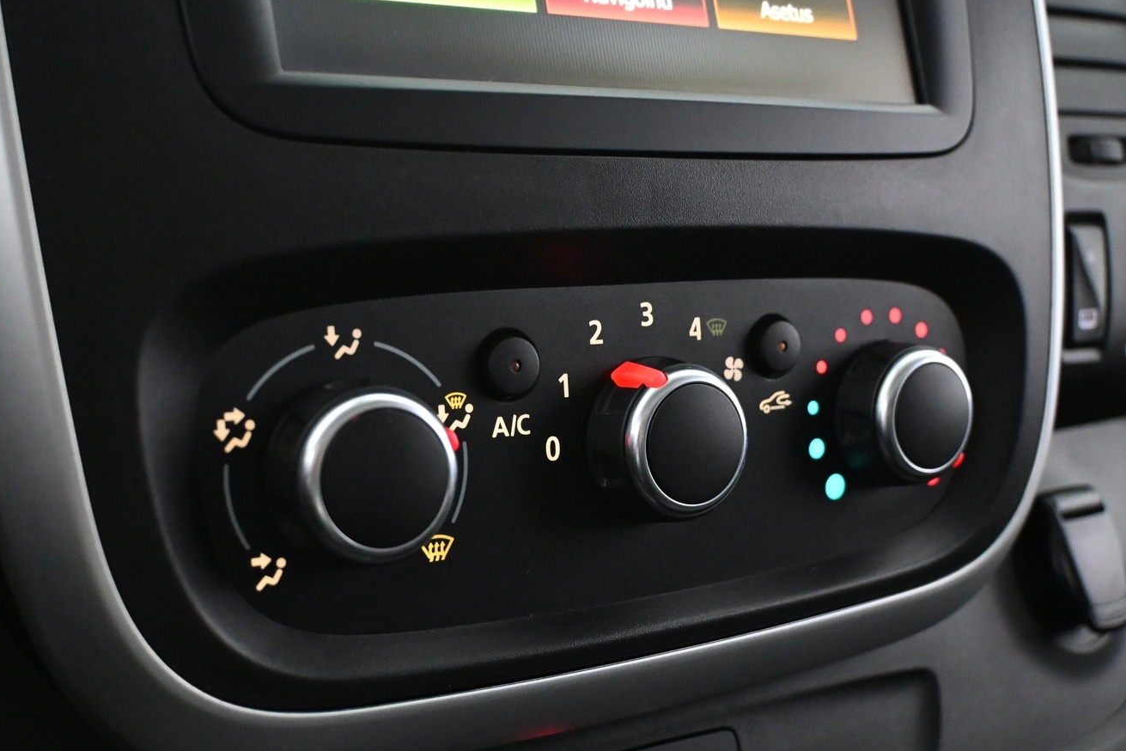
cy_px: 447
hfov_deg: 45.8
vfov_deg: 31.4
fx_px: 1333
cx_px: 578
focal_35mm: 43
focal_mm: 23
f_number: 4.2
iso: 5000
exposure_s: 1/40
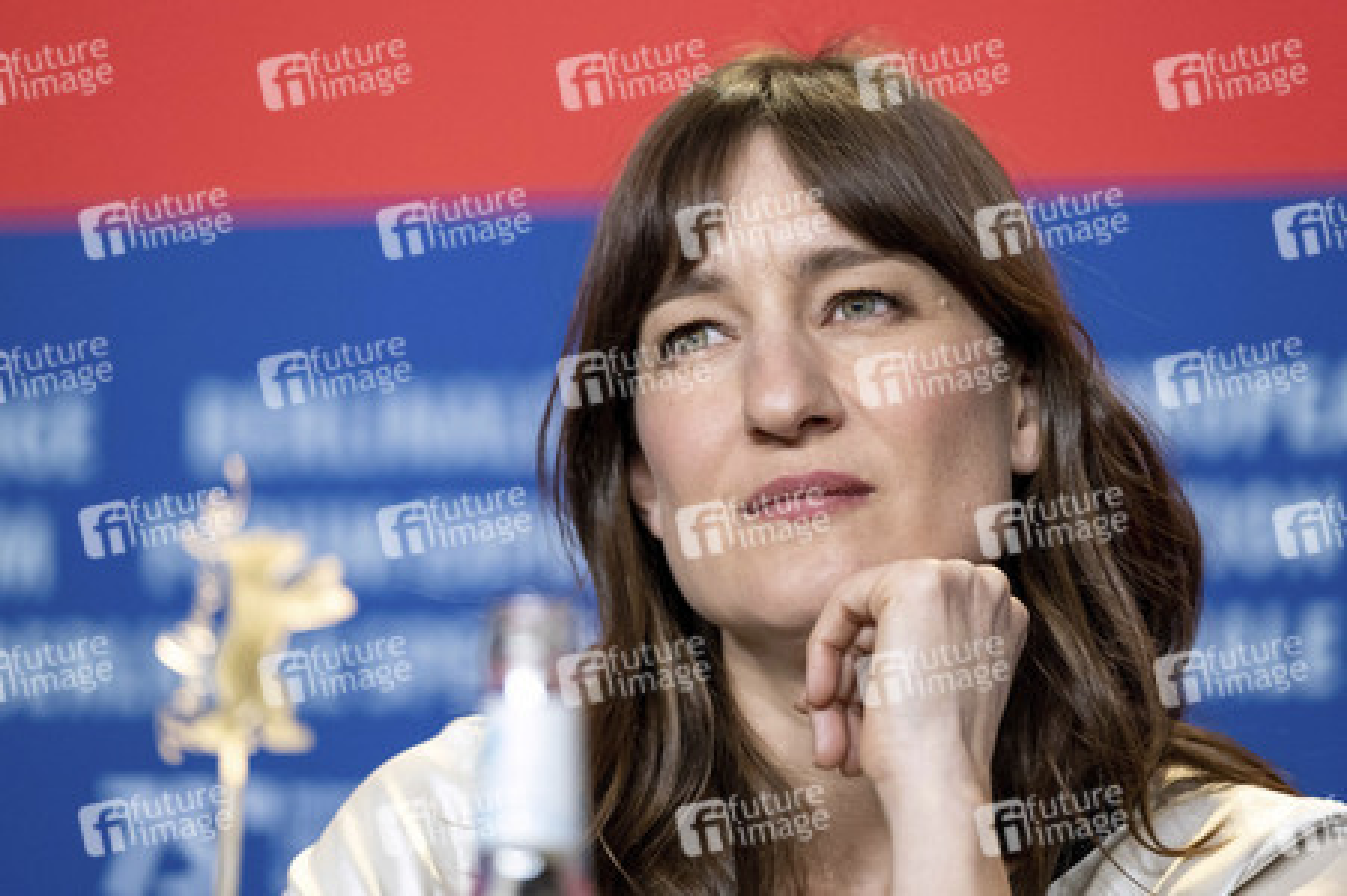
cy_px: 448
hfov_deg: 9.8
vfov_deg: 6.5
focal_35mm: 210
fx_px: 7852
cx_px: 674
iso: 2000
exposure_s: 1/240
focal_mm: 140
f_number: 2.8
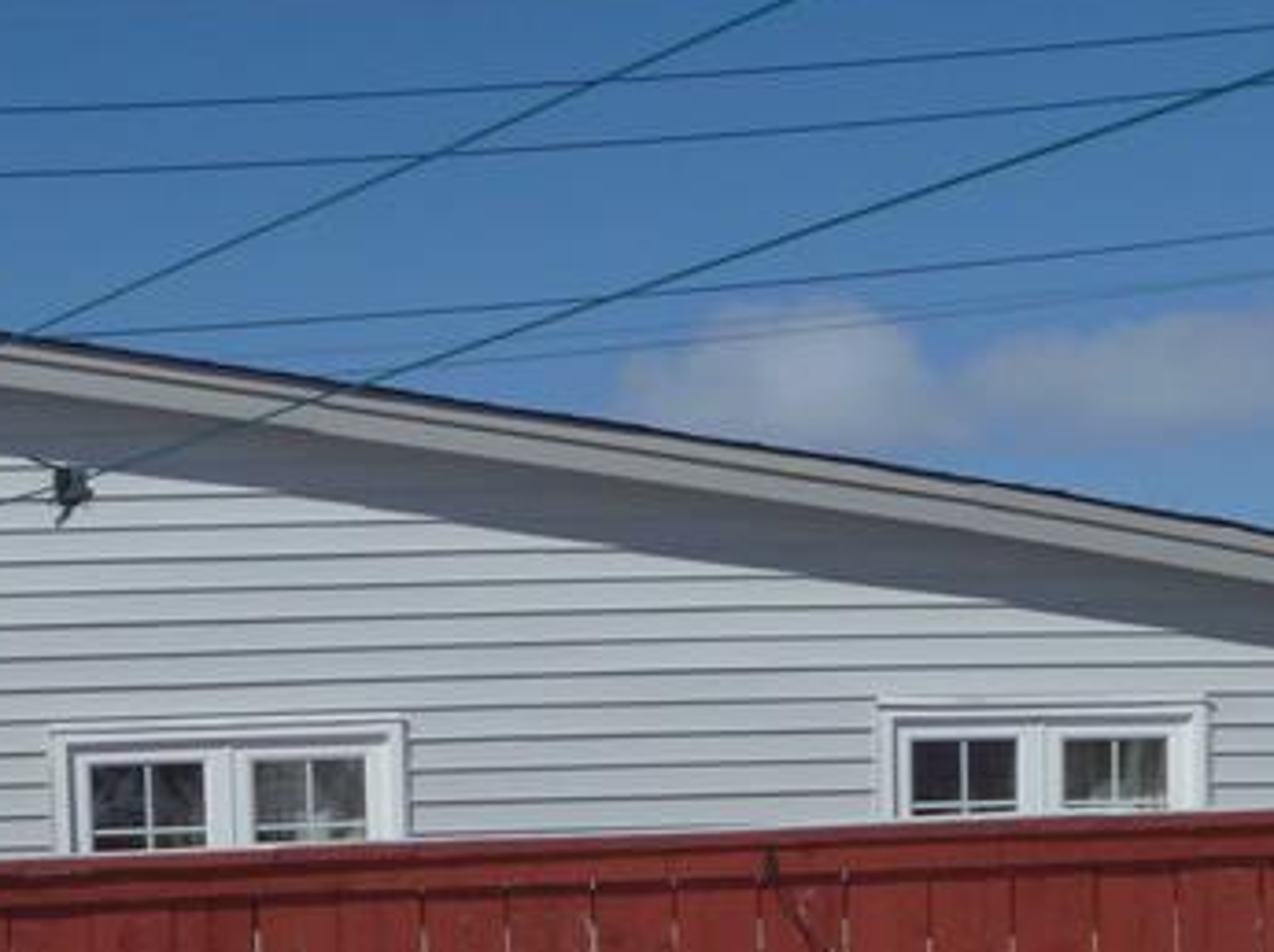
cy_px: 1332
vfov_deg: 13.5
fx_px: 3824
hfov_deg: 18.9
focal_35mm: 104
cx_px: 425
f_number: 5.6
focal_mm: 6.3
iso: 80
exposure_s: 1/800
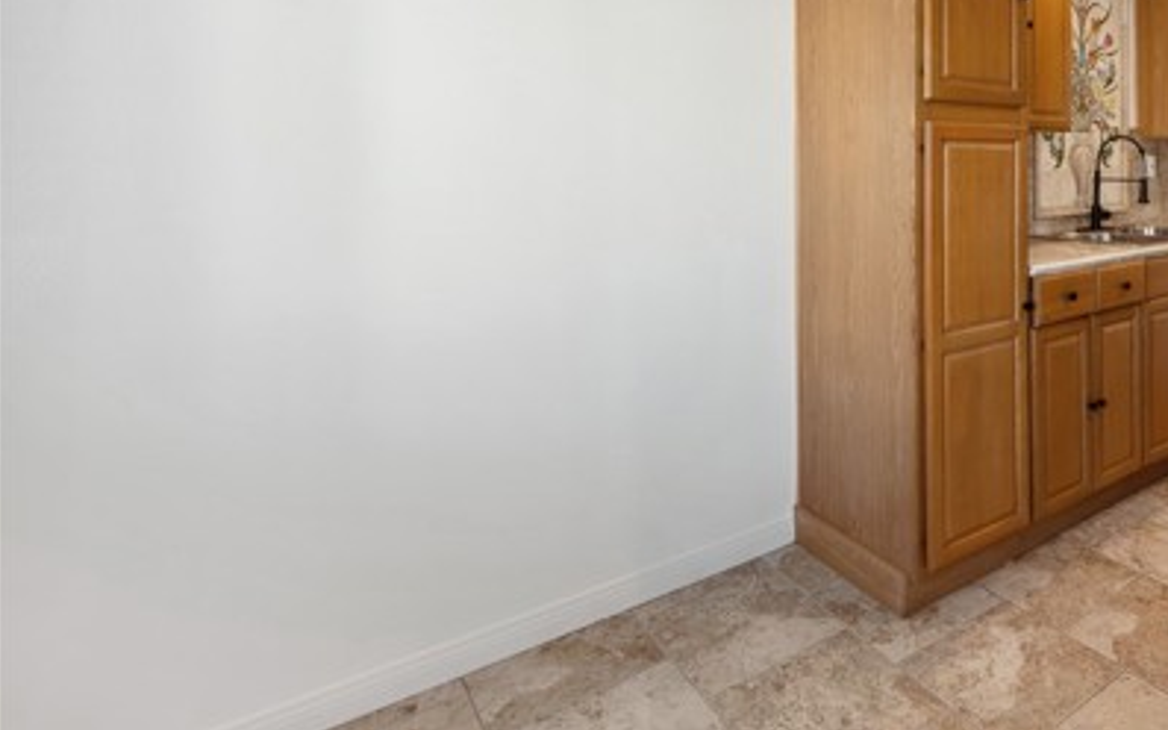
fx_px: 732
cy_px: 182
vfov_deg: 50.8
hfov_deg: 69.5
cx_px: 939
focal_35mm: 23
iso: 100
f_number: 10
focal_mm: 14
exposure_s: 1/15
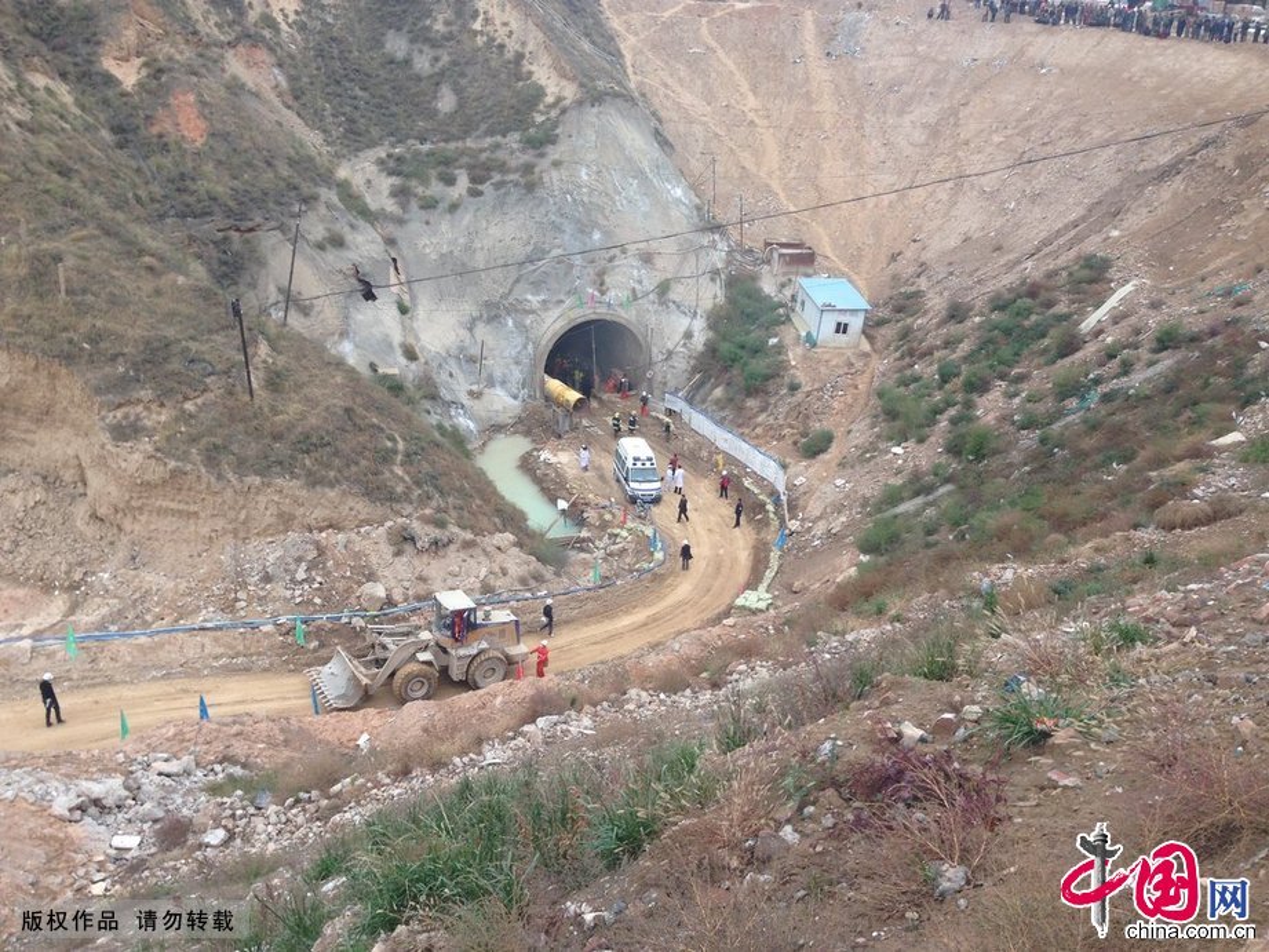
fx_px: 1210
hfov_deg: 55.3
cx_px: 634
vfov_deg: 43.0
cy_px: 476
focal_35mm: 33
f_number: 2.4
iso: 50
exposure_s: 1/197
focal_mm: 4.12
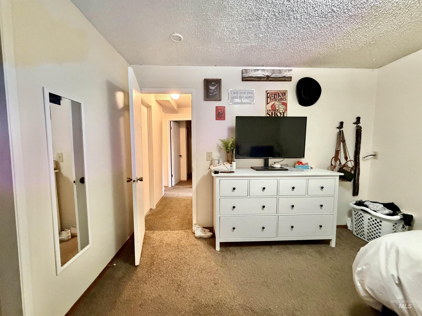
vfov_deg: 85.7
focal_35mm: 14
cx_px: 211
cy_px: 158
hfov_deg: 102.1
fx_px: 171
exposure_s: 1/60
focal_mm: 2.22
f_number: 2.2
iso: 1000
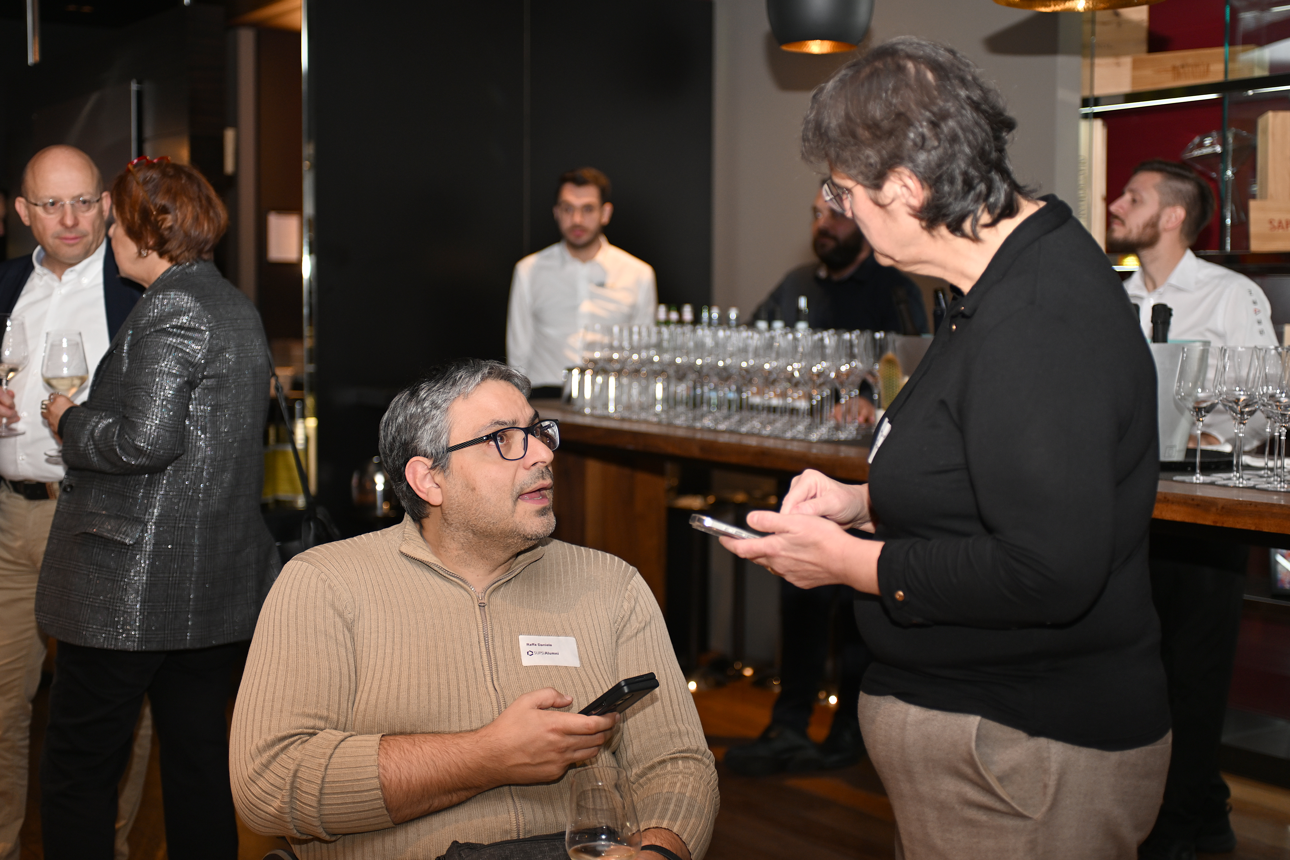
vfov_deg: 26.0
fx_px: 1863
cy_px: 430
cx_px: 645
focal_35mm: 52
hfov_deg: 38.2
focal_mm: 52
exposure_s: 1/60
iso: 500
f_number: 2.8
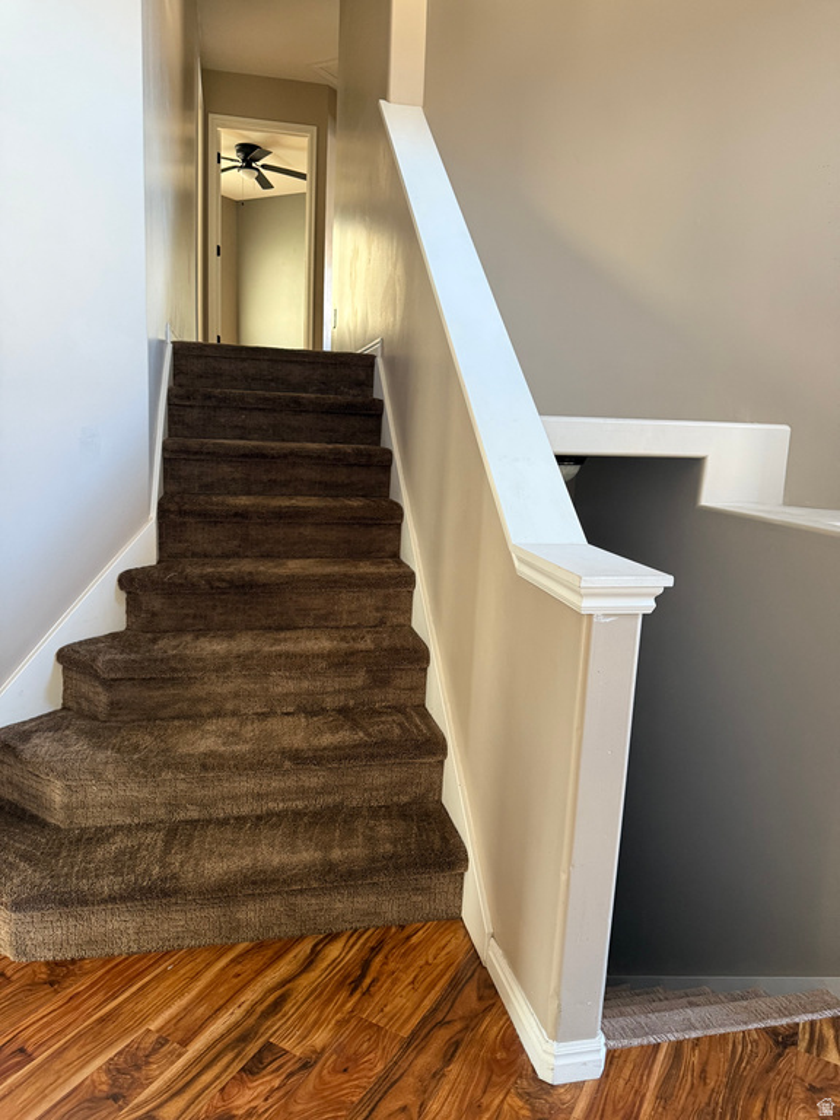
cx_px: 420
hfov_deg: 56.8
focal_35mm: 24
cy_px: 560
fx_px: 777
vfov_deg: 71.6
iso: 320
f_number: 1.78
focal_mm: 6.76
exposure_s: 1/60
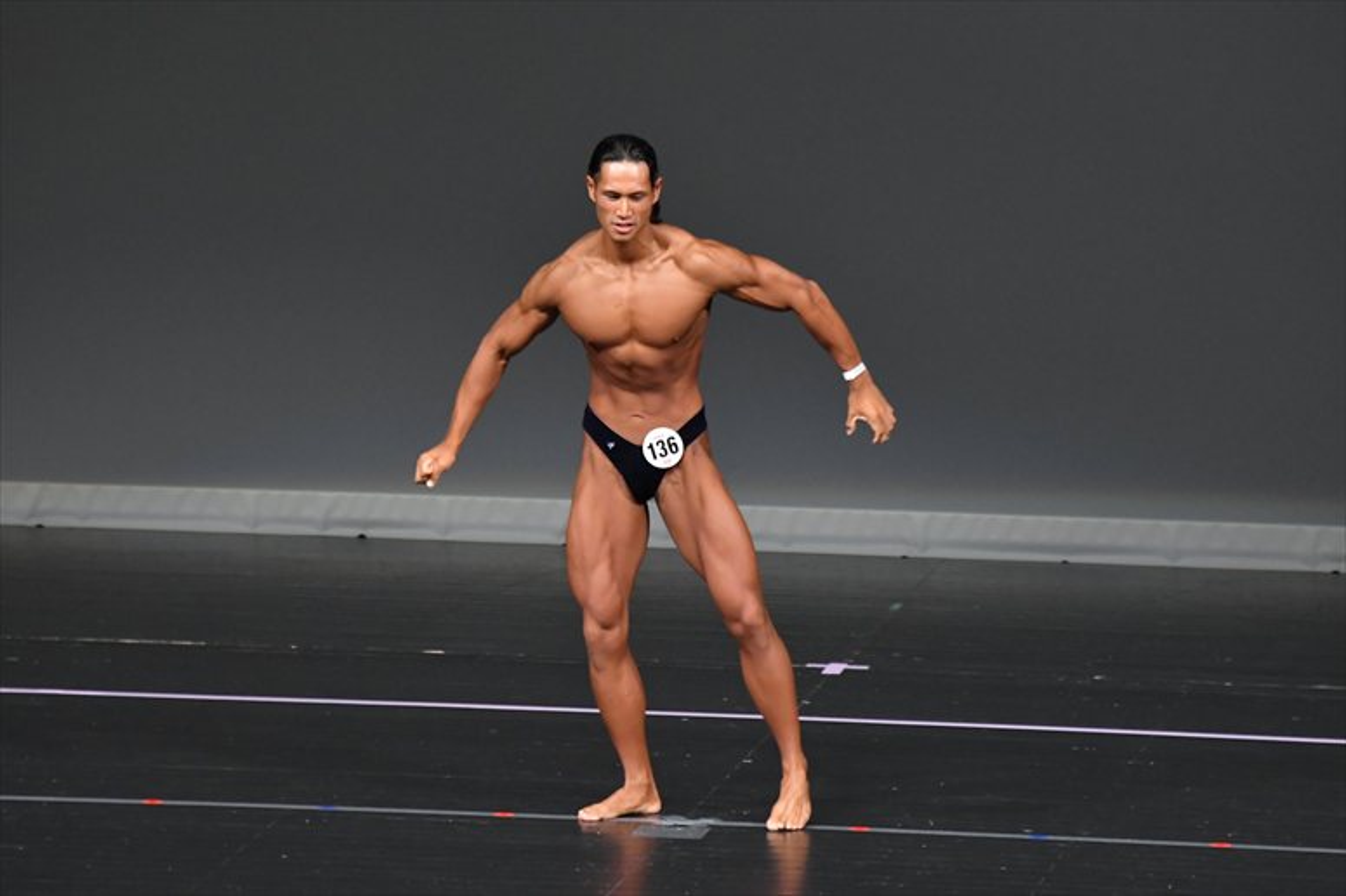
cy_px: 448
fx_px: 11772
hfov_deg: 6.5
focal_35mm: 315
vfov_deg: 4.4
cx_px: 673
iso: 4000
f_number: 5.6
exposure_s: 1/400
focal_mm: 210
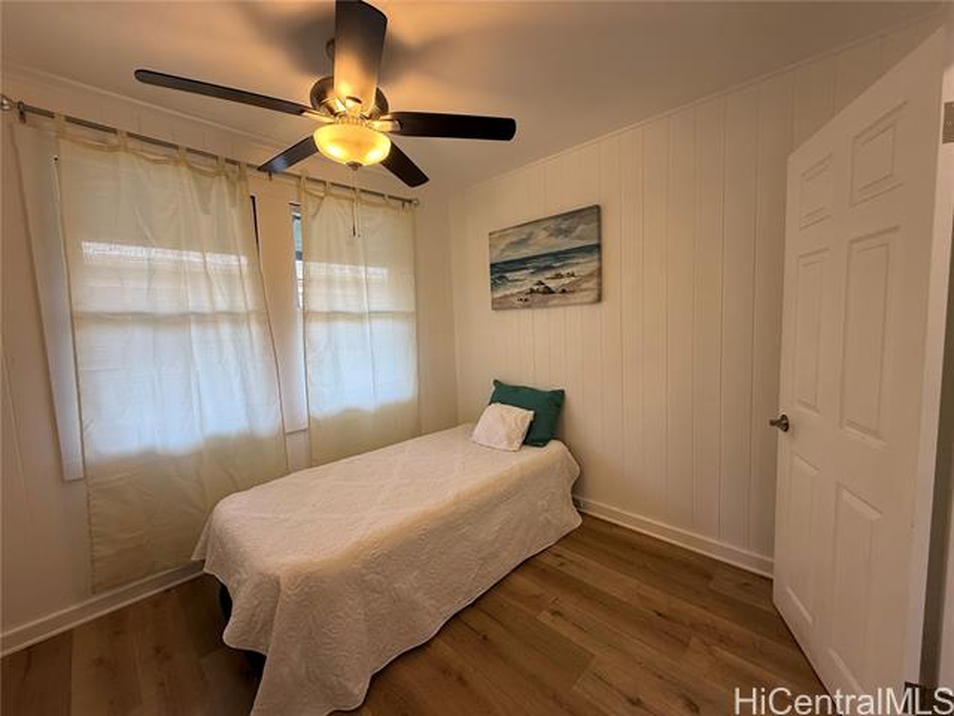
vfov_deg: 85.7
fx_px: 386
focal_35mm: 14
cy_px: 358
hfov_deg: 102.1
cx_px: 477
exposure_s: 1/120
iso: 125
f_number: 2.2
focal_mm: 2.22
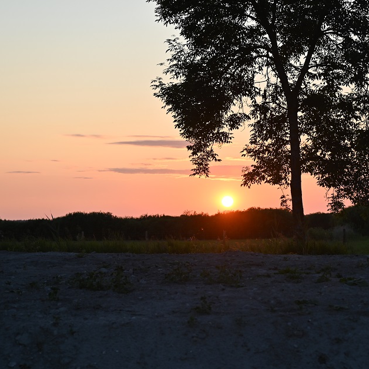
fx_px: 1085
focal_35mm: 90
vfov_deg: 19.3
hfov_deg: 19.3
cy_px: 184
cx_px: 232
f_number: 5.6
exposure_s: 1/500
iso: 200
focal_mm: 70
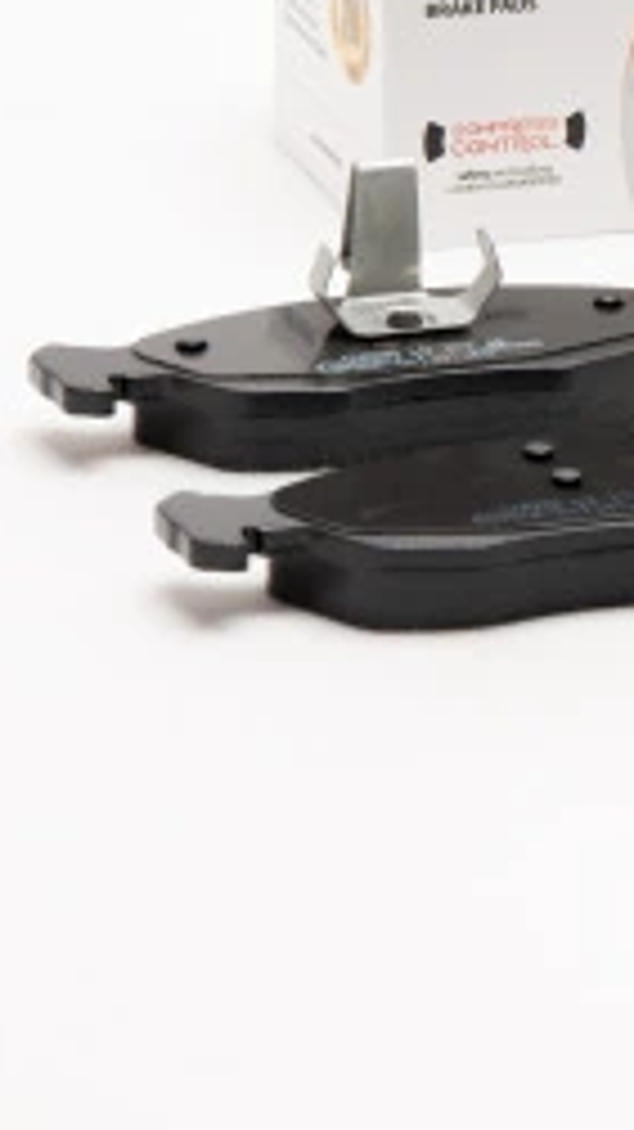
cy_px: 266
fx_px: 6170
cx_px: 1102
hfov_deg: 5.8
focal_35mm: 206
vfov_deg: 10.4
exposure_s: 1/200
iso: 100
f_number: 11
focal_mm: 55
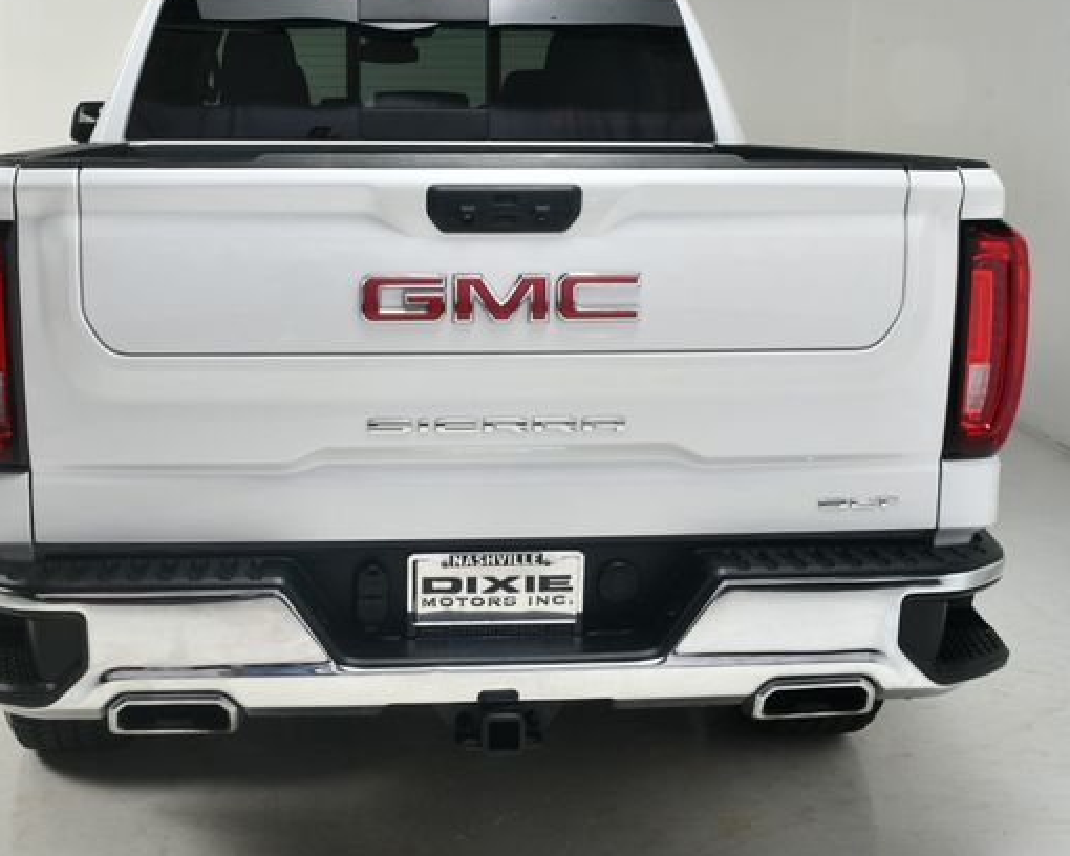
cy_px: 415
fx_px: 1678
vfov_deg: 28.6
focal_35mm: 53
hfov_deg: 35.3
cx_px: 449
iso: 100
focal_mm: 30
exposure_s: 1/160
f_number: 13
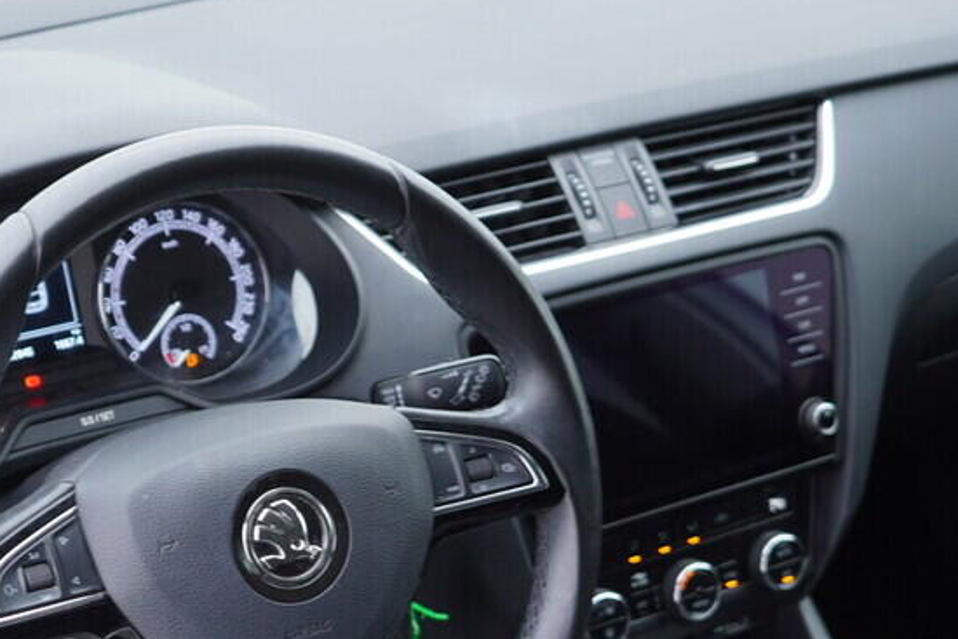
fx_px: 1783
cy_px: 544
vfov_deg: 20.0
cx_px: 213
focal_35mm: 67
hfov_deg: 29.5
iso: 200
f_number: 2.8
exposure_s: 1/40
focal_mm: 24
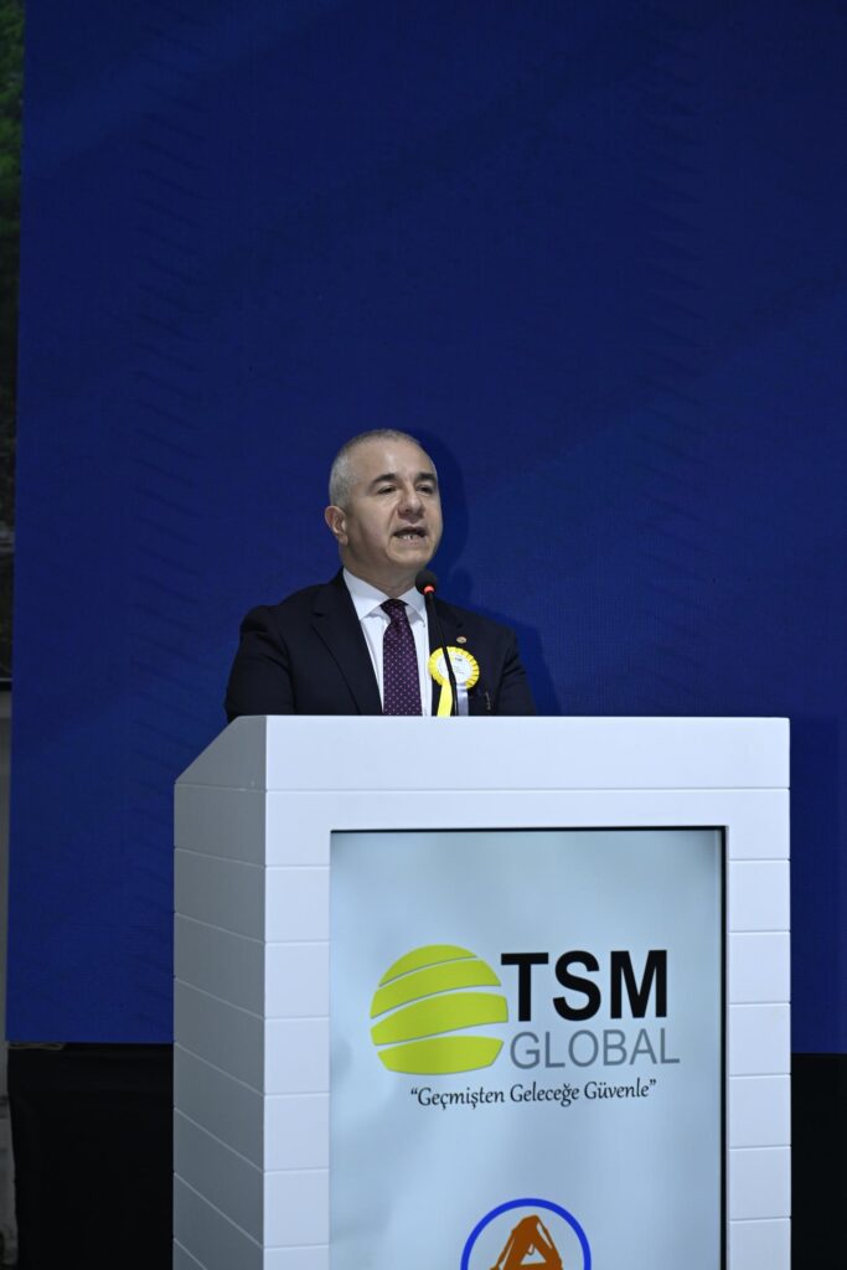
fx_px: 2469
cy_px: 635
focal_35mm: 70
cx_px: 424
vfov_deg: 28.8
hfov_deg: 19.5
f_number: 5.6
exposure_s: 1/160
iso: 800
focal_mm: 70
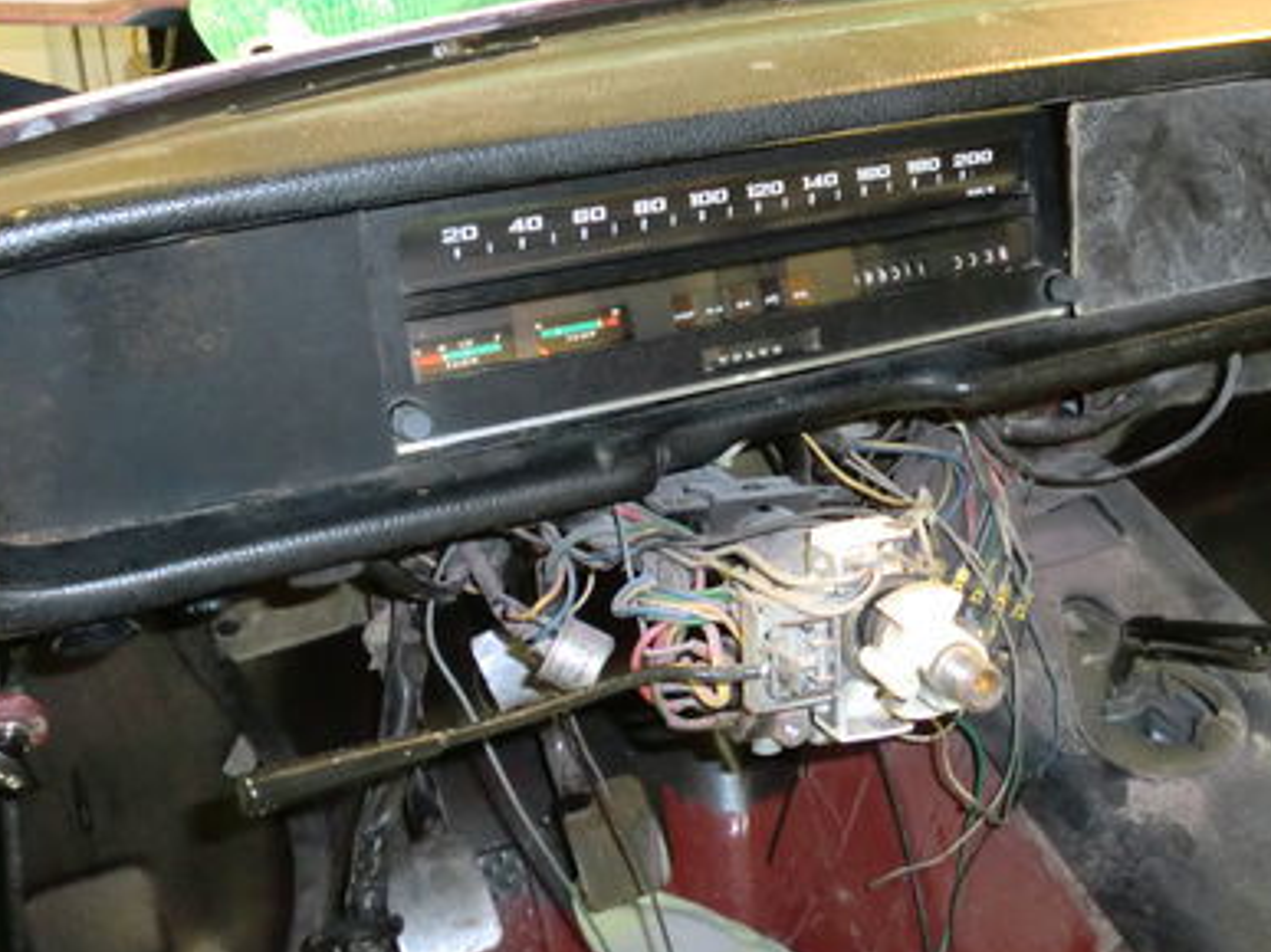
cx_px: 1008
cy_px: 305
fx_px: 1578
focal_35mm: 43
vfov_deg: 33.2
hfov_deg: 42.0
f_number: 2.6
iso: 400
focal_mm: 4.65
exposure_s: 1/13
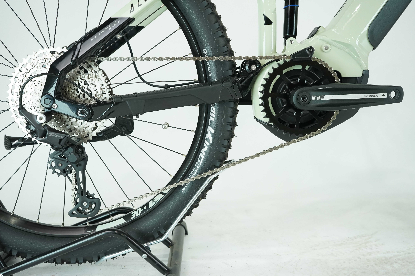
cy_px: 138
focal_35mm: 35
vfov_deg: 37.9
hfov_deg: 54.4
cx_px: 208
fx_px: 403
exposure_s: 1/200
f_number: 5.6
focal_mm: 35
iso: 1600
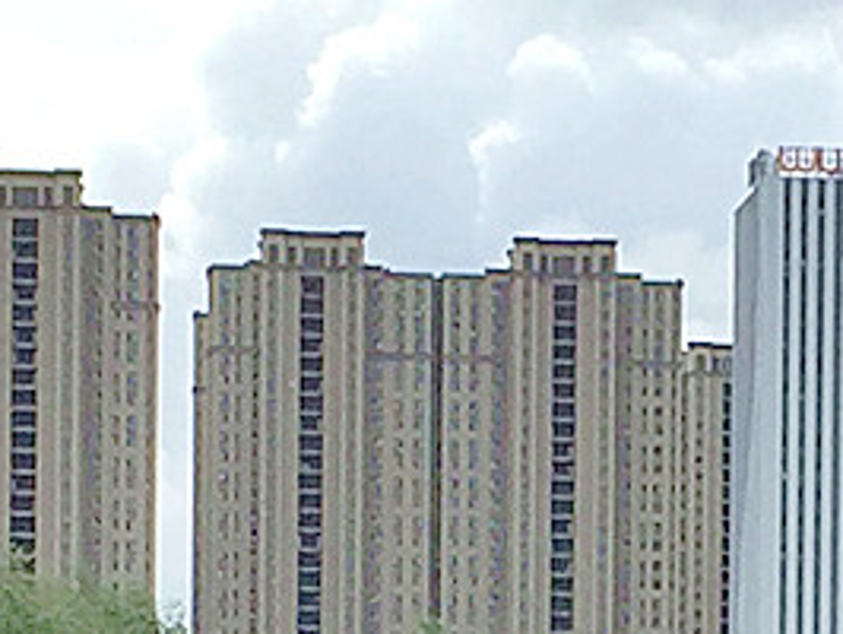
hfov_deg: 9.0
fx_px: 5314
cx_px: 973
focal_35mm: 218
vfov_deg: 6.7
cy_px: 1052
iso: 32
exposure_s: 1/3300
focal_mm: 4.15
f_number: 2.2
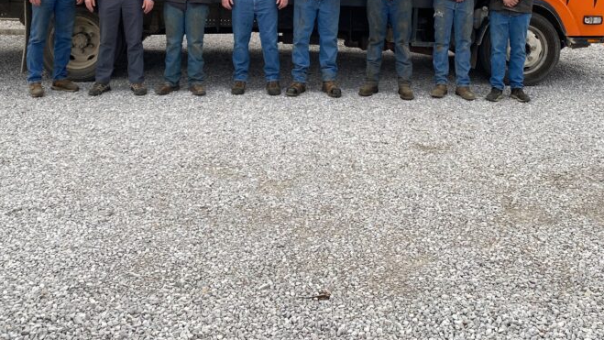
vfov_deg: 25.8
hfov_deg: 46.4
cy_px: 3
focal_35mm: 44
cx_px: 305
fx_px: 705
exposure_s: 1/268
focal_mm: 4.25
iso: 32
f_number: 1.8
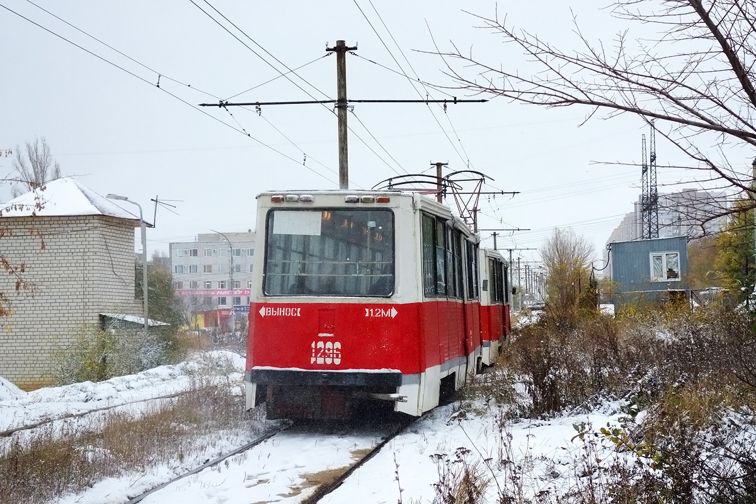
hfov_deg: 38.2
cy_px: 252
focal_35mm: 52
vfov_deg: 26.0
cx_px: 378
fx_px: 1092
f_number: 3.5
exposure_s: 1/500
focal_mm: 19.31
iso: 250
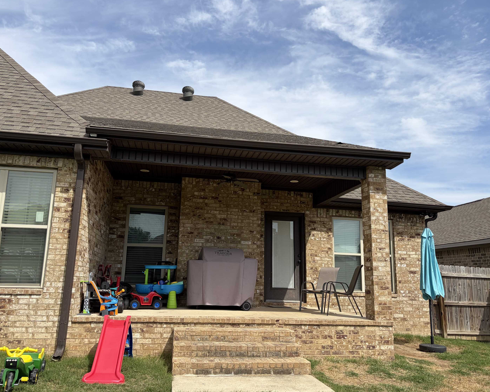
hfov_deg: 62.2
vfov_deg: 51.5
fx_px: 406
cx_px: 241
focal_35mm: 28
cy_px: 198
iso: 50
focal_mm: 5.96
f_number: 1.6
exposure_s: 1/3831
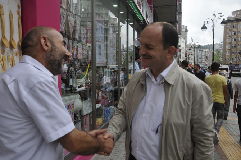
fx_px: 241
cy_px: 80
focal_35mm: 36
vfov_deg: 36.8
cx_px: 120
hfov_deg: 53.2
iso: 320
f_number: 5.6
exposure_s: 1/400
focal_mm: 24
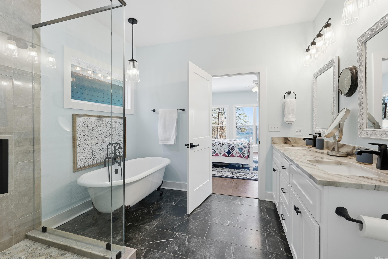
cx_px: 194
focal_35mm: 16
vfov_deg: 73.8
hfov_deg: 96.7
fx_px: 173
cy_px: 130
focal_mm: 16
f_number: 9
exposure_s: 1/60
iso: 250
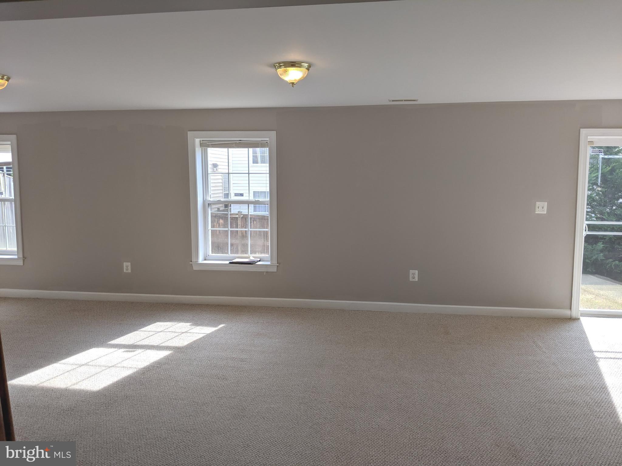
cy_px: 233
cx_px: 311
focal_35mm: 27
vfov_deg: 51.4
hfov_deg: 65.3
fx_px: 485
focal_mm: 4.44
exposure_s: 1/587
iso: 51
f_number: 1.8
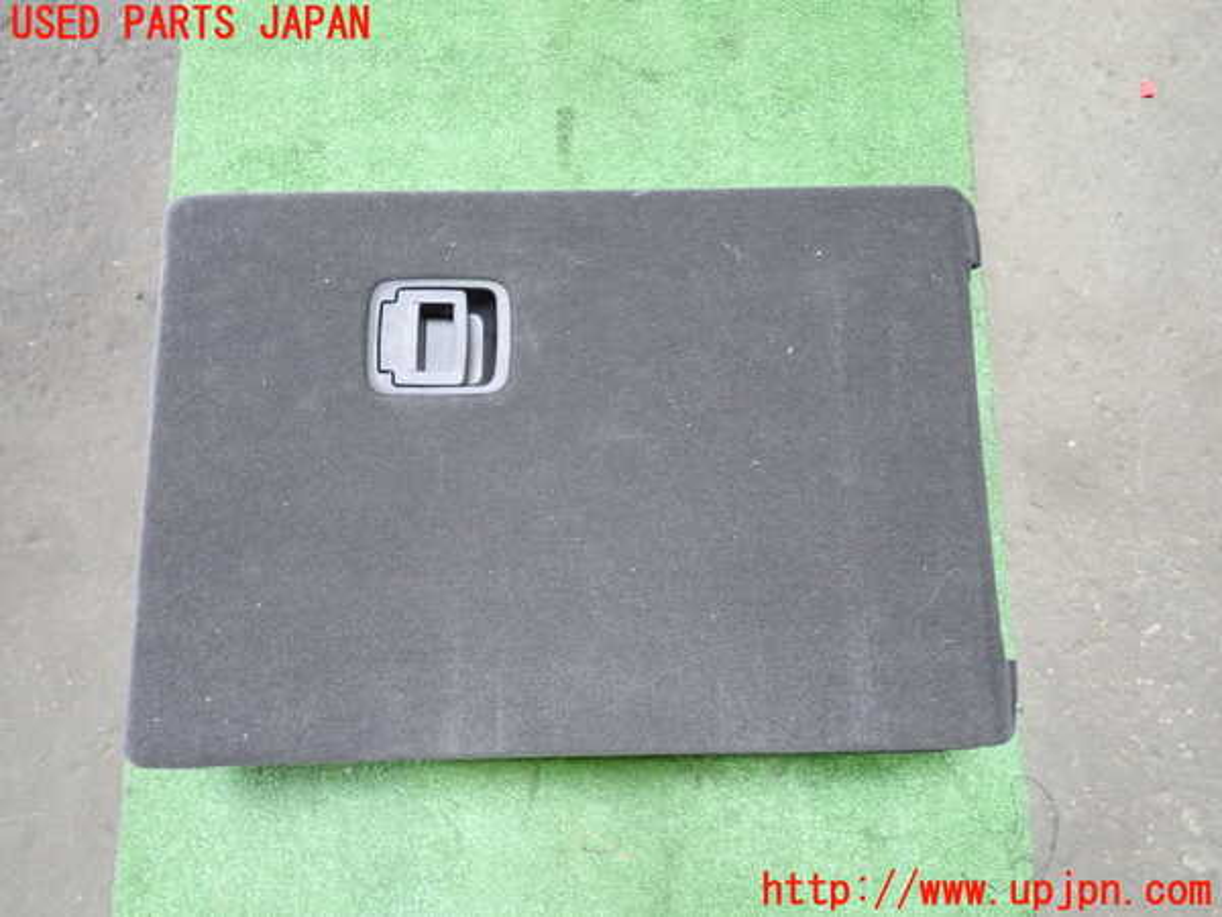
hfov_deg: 69.4
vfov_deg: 54.9
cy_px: 458
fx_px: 883
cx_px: 611
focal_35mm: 25
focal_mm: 4.5
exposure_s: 1/30
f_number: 2
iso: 400
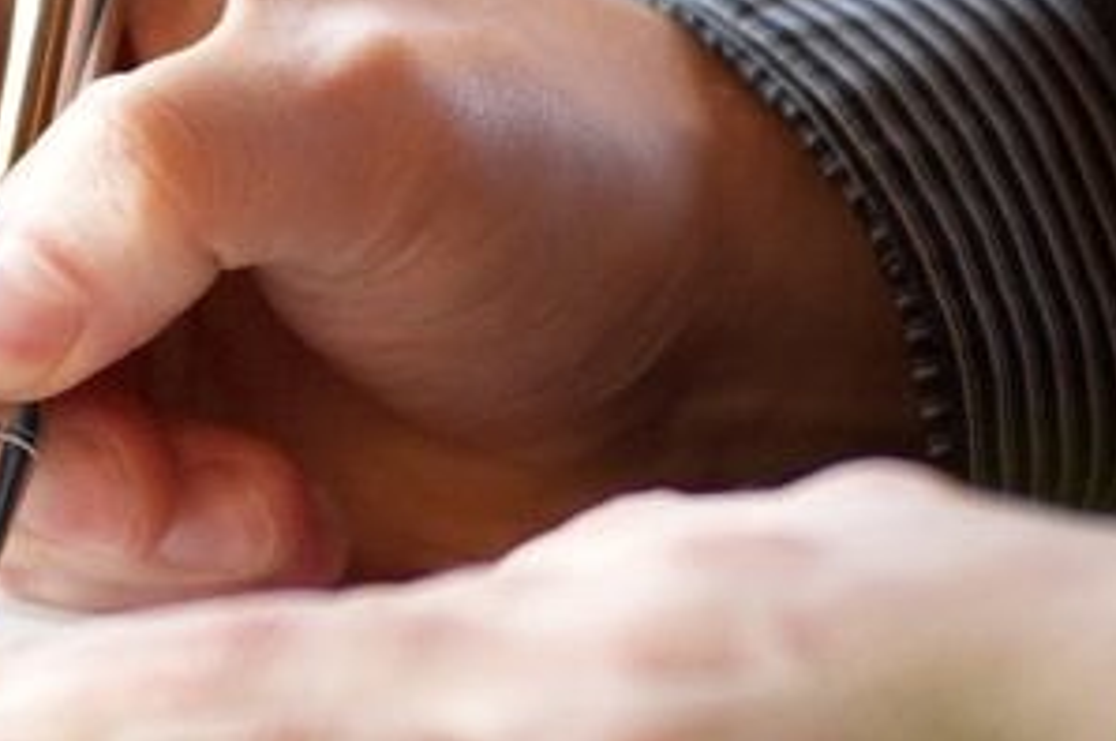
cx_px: 64
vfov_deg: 1.9
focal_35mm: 714
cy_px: 385
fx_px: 22118
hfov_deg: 2.9
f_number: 2.8
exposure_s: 1/125
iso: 800
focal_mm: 185
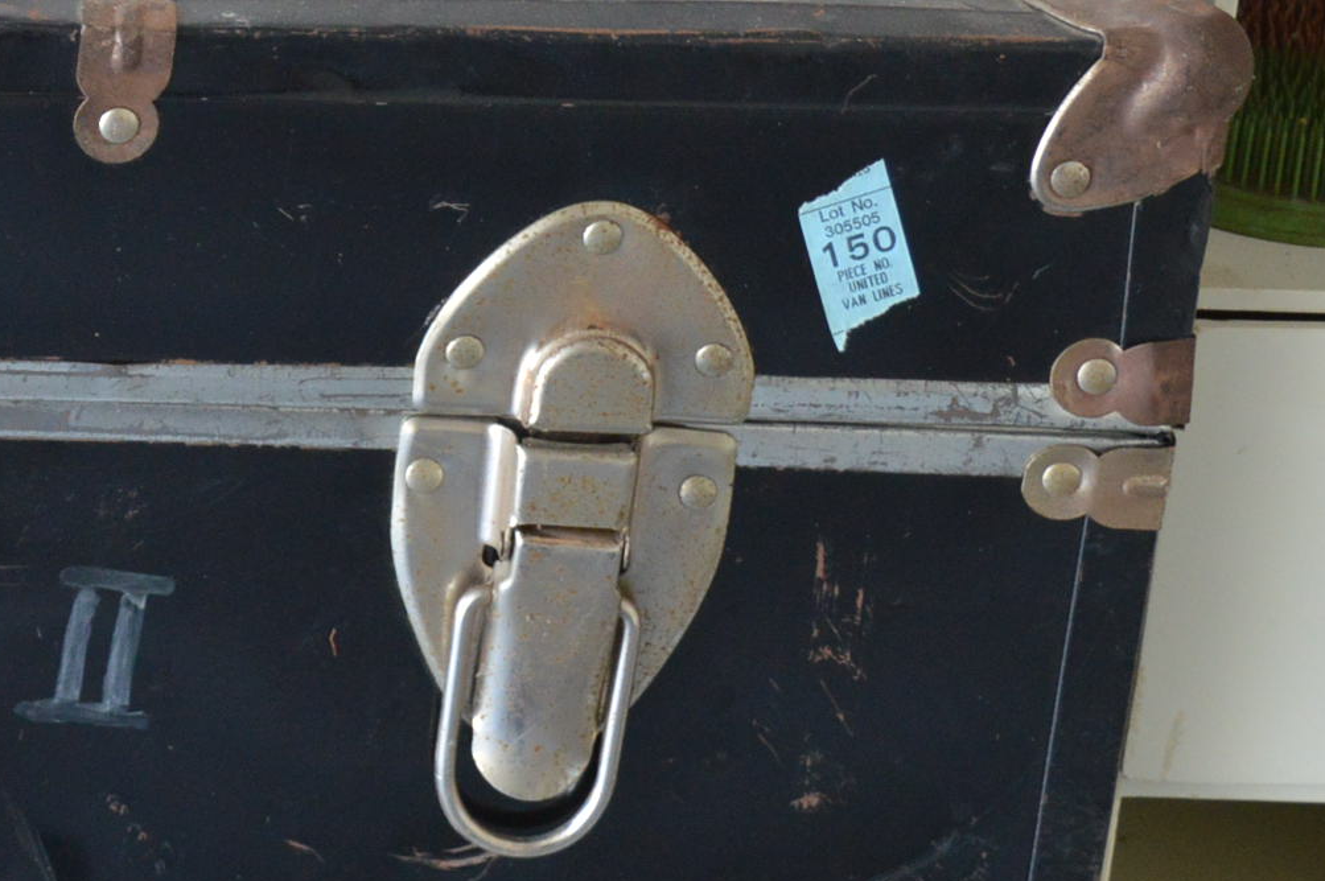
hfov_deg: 14.7
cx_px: -606
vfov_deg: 10.5
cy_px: 328
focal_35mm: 130
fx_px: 4799
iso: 800
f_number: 5.6
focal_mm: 29
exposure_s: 1/60
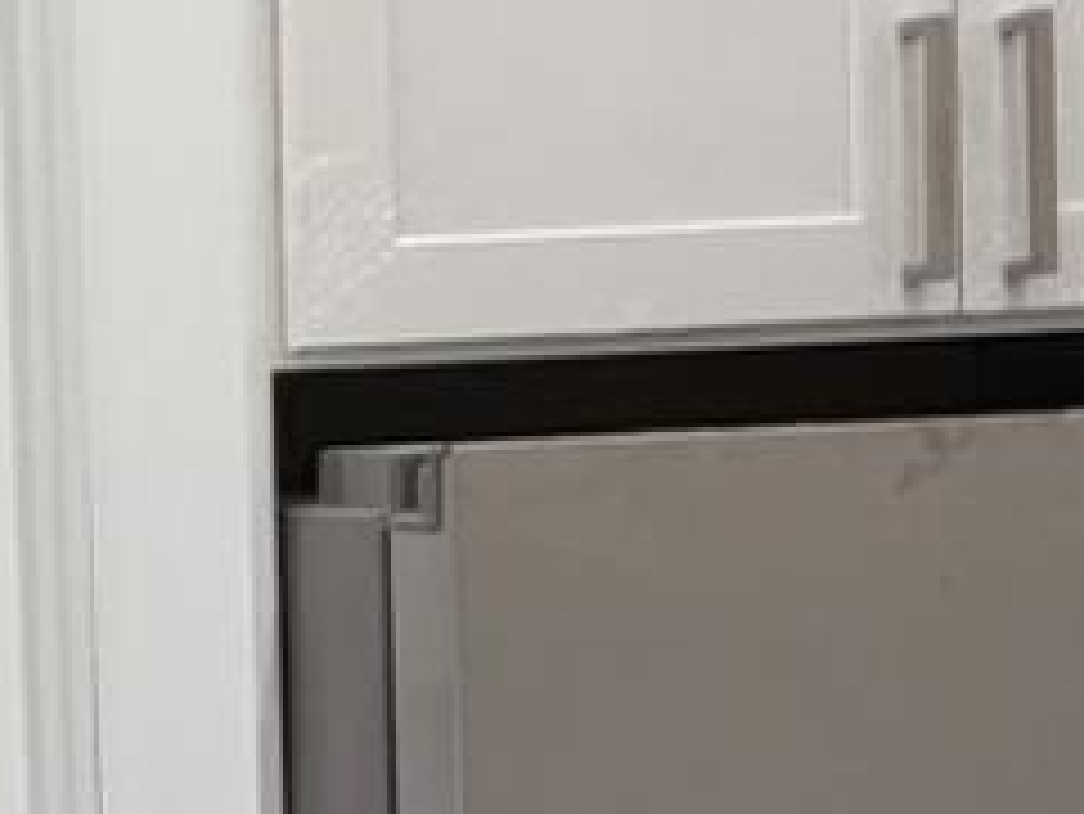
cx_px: -724
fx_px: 2726
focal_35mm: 87
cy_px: 623
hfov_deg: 18.7
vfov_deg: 16.9
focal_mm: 2.22
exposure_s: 1/120
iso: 250
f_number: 2.2
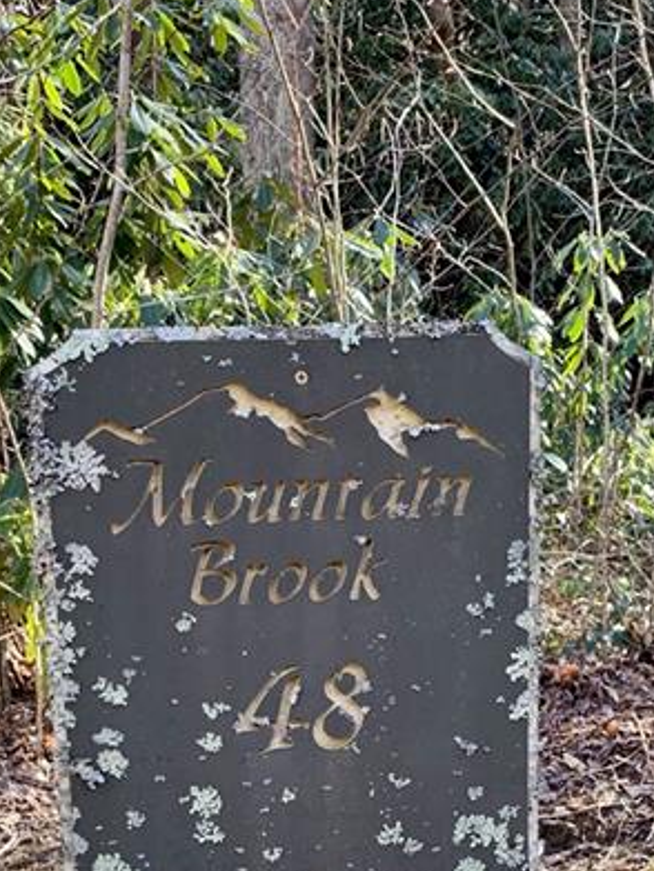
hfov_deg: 28.6
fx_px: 1285
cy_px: 782
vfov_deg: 35.3
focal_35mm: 51
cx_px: 345
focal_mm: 4.25
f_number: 1.8
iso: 40
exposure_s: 1/121
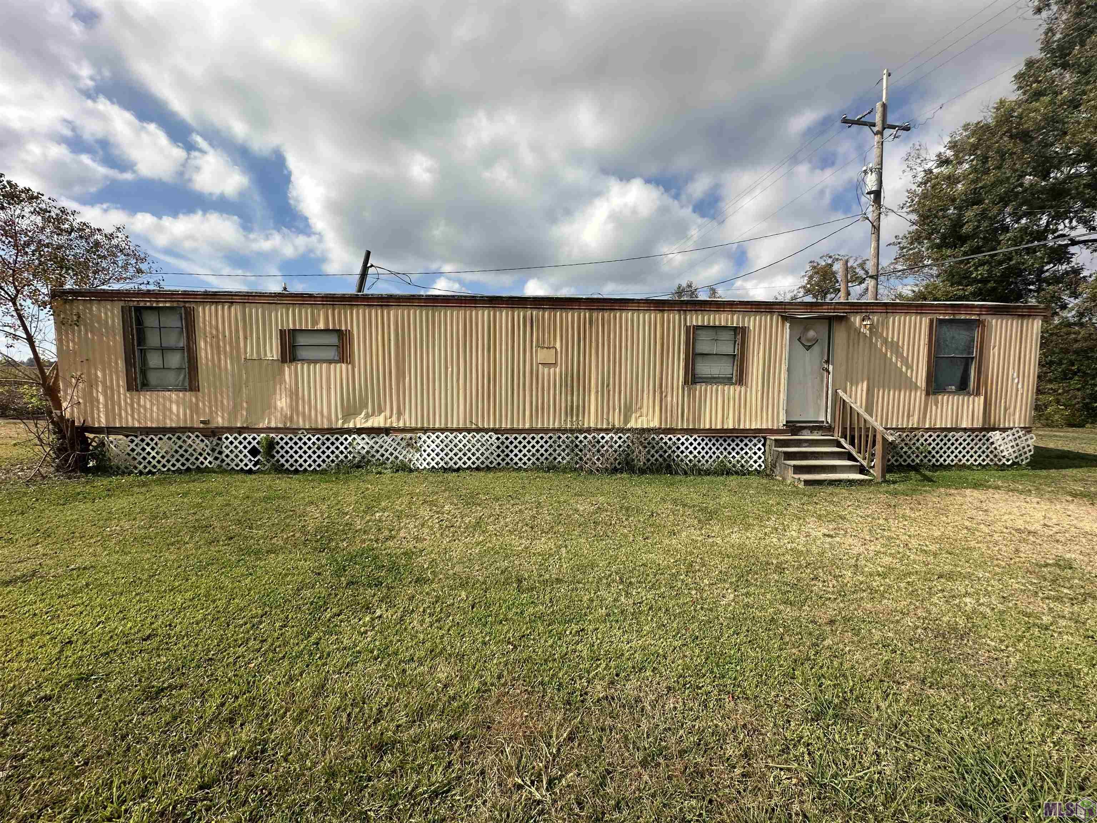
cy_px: 412
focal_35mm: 14
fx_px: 444
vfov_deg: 85.7
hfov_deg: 102.1
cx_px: 548
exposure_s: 1/2506
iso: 50
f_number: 2.2
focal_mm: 2.22
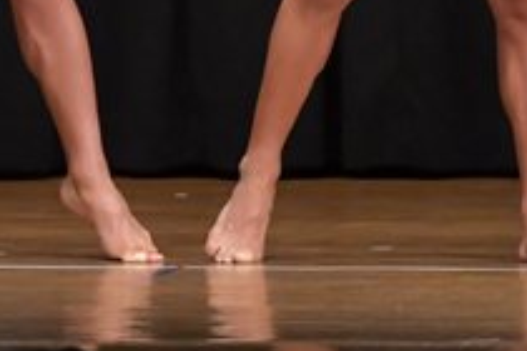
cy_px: -263
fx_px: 11710
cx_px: -94
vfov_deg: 1.7
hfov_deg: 2.6
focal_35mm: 800
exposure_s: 1/400
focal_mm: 145
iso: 6400
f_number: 5.6
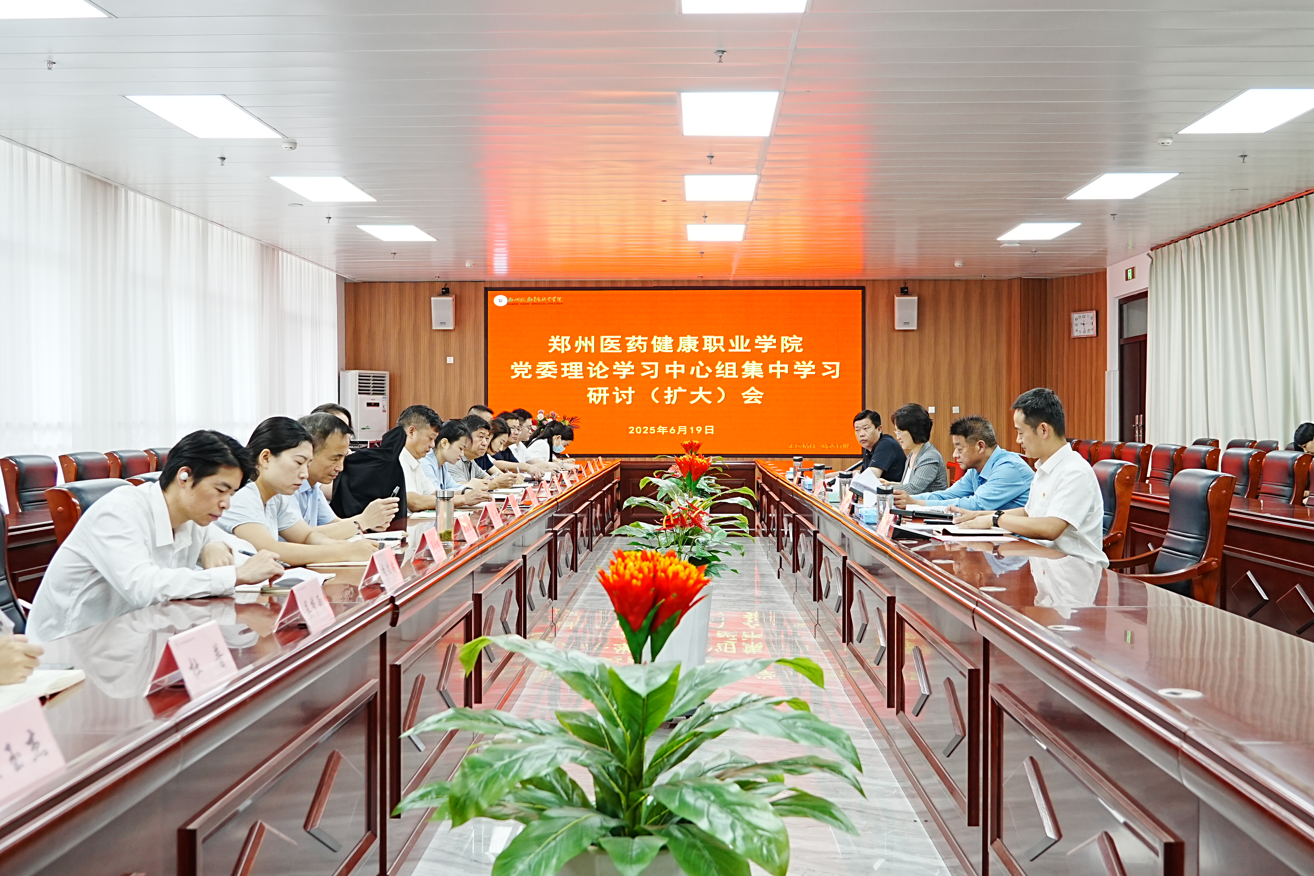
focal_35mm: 36
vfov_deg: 36.9
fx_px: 1314
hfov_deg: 53.1
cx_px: 657
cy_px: 438
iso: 800
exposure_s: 1/80
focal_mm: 24
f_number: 4
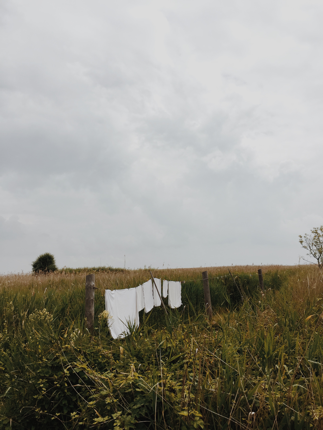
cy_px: 215
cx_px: 162
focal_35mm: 29
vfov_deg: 61.7
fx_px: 361
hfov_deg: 48.2
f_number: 2.2
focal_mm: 4.15
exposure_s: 1/1883
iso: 32
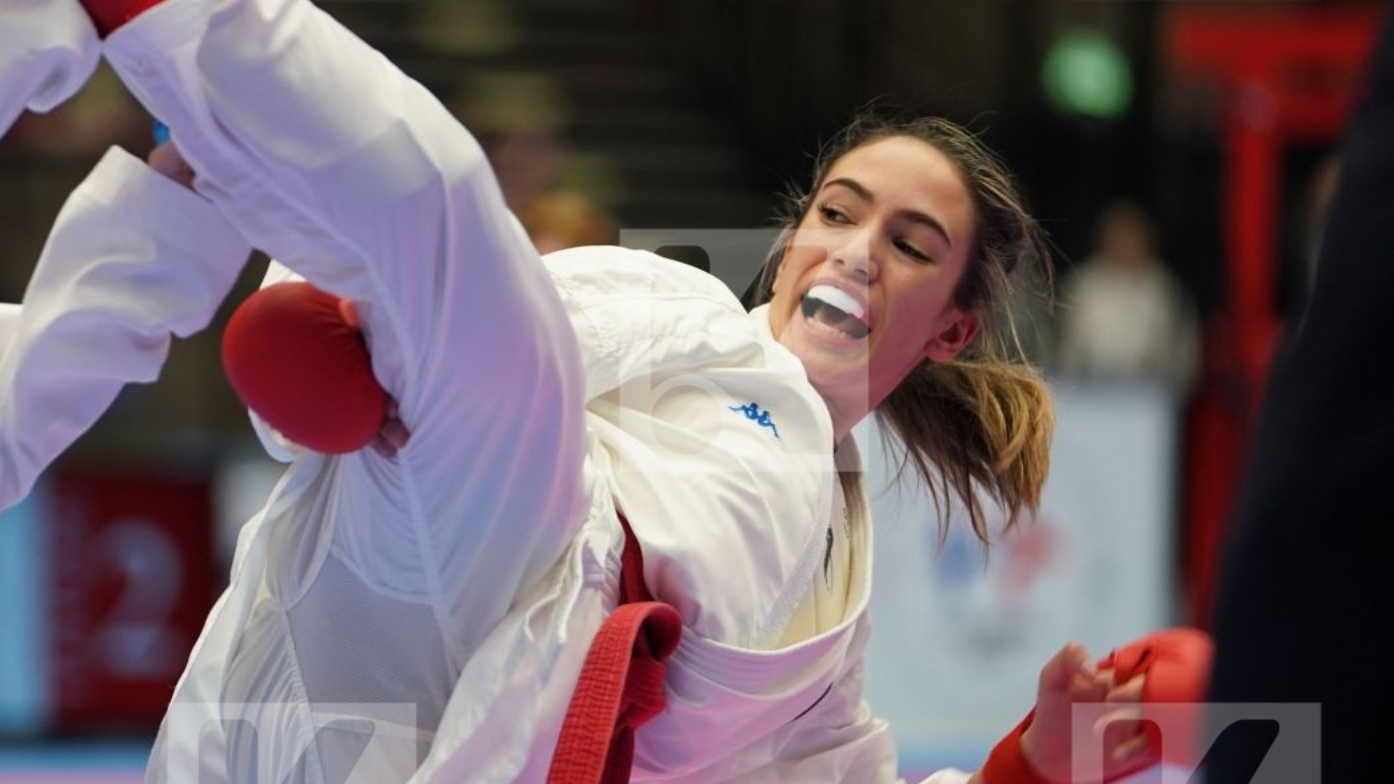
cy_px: 351
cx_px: 292
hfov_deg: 6.9
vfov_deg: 3.9
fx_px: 11533
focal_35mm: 312
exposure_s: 1/500
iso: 1250
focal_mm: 173
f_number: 2.8
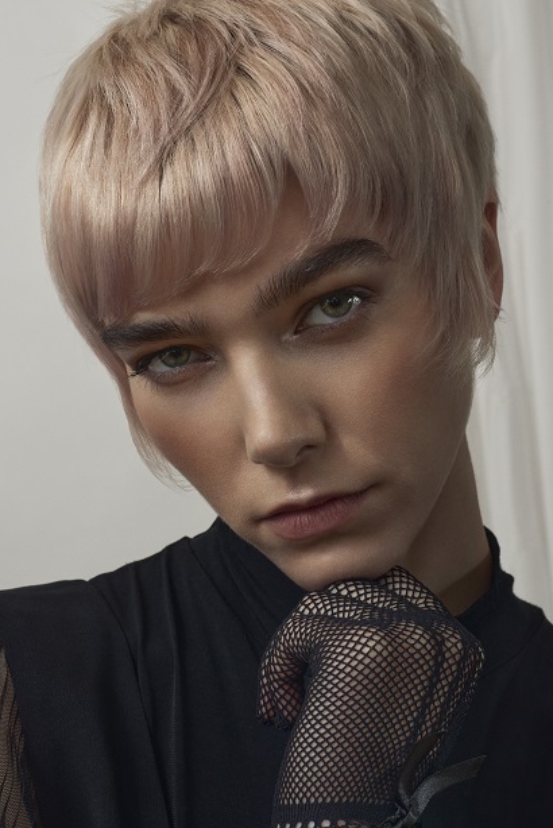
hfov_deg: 22.3
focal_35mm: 61
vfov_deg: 32.9
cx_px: 287
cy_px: 405
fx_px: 1404
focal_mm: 50
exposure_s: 1/160
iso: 500
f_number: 11
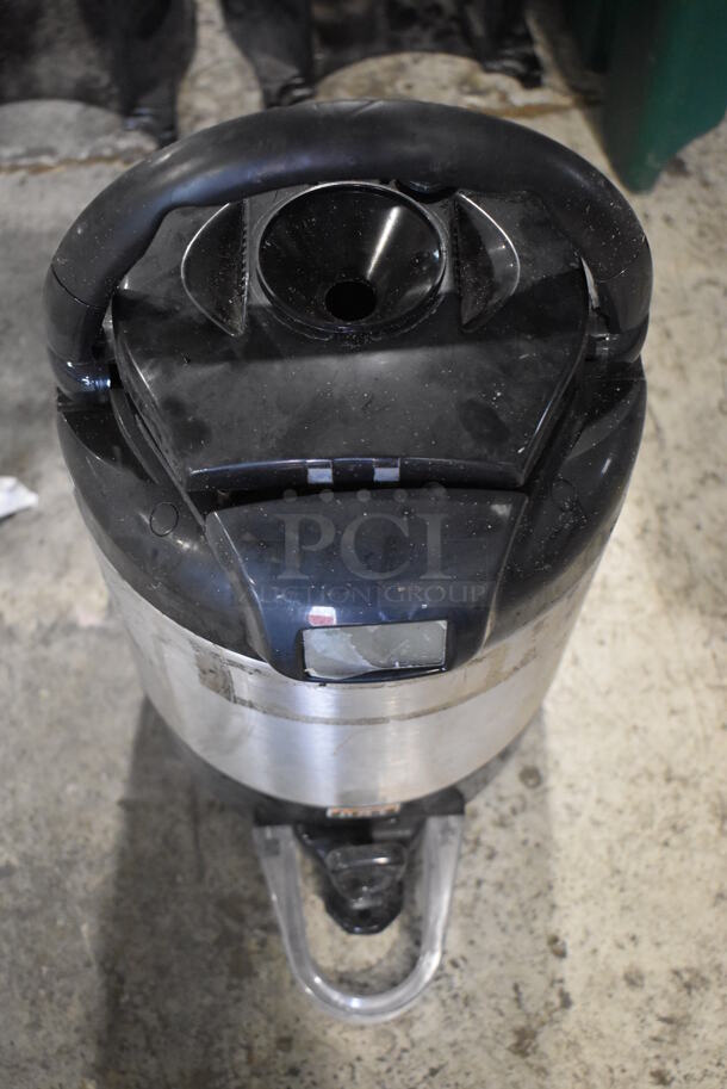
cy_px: 544
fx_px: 1361
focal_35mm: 45
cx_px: 364
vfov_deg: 43.6
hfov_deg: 29.9
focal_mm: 30
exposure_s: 1/125
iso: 4500
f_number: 4.2
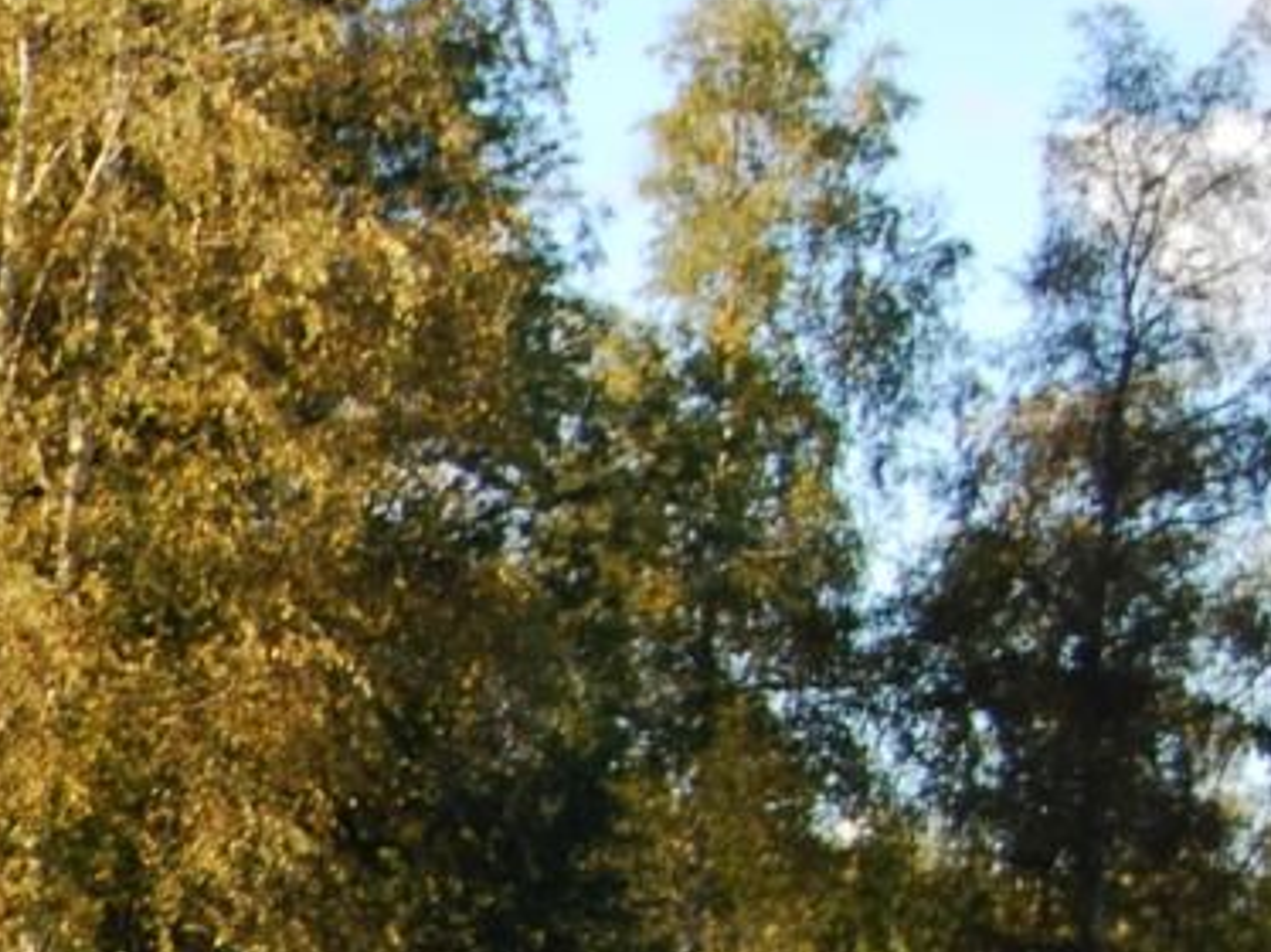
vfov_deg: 9.0
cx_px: -1460
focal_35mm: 162
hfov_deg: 10.9
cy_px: 1183
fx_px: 5944
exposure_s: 1/125
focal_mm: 26
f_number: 5
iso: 100
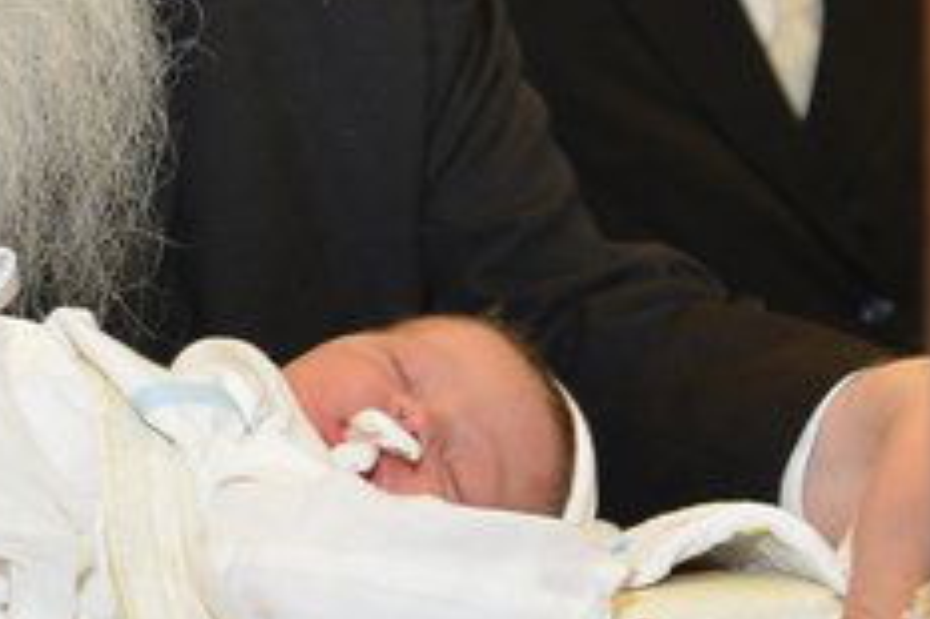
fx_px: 4259
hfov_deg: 12.3
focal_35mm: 165
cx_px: -92
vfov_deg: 8.3
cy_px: -40
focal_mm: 32
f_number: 5
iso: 800
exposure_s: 1/125
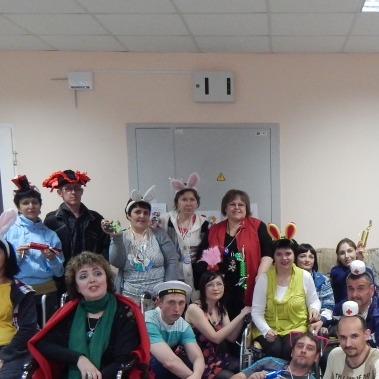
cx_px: 318
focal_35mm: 41
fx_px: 508
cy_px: 280
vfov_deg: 39.9
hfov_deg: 38.9
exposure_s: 1/25
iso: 400
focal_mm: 4
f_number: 3
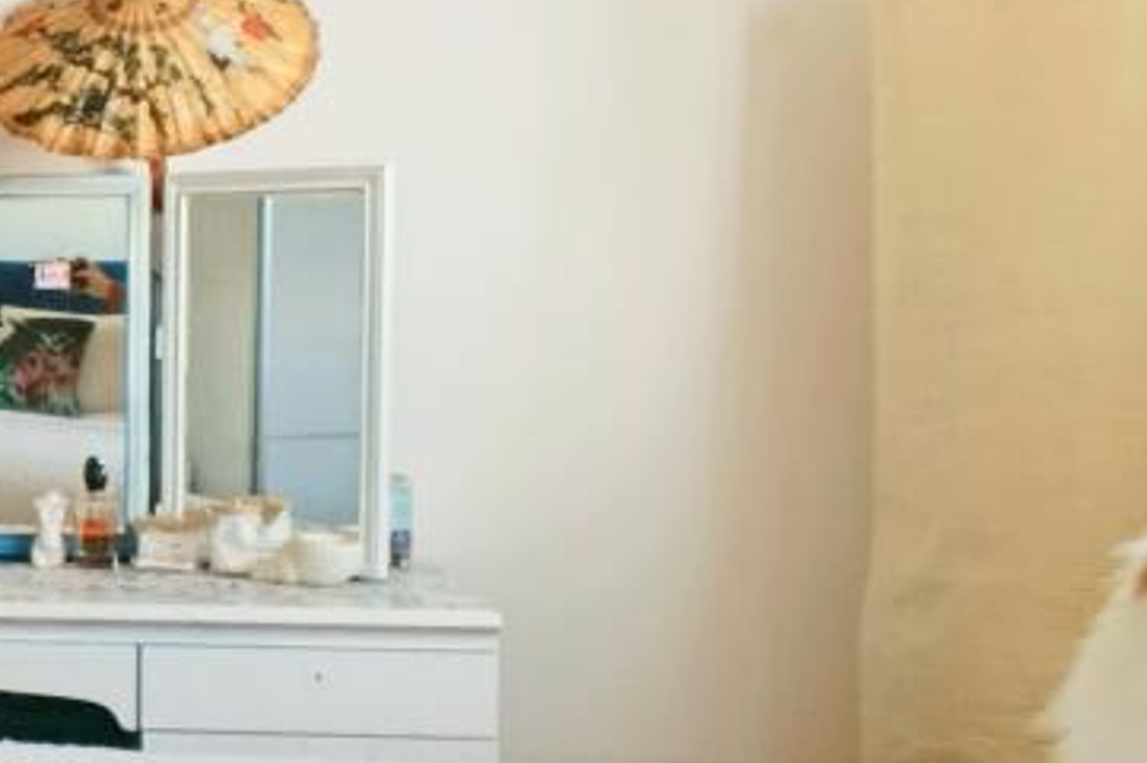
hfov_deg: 28.3
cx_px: -226
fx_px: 1974
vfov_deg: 21.9
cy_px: 410
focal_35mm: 62
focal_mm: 2.23
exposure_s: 1/33.3
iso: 108
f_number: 2.2
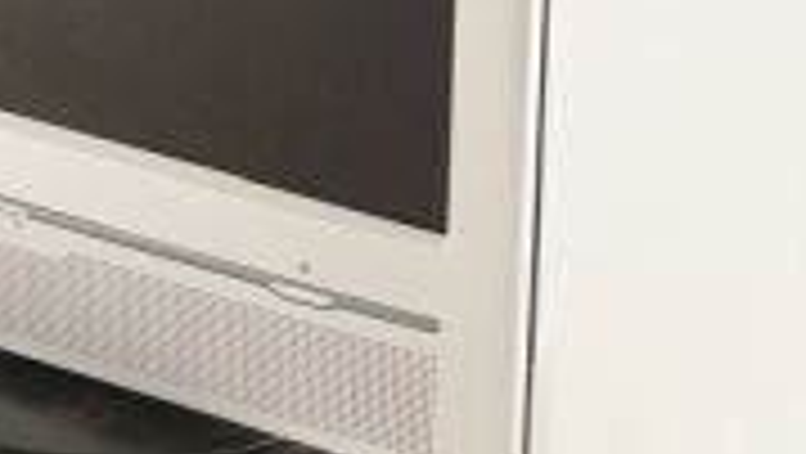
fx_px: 3743
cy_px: -267
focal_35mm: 175
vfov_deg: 6.8
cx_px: 14
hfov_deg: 12.2
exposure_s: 1/125
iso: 1600
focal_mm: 50
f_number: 13
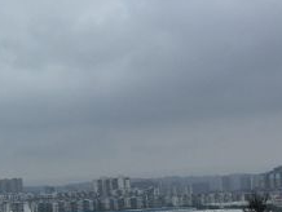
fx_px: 758
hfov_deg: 18.9
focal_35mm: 93
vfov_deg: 15.7
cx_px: -120
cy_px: 188
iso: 32
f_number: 2.2
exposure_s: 1/1883
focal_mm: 4.15
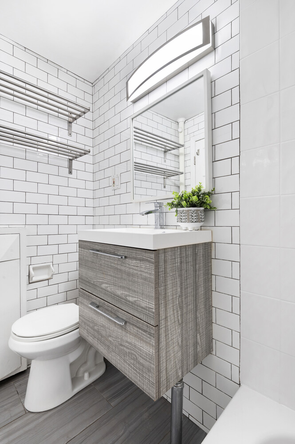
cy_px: 222
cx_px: 148
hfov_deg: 73.6
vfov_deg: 96.8
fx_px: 197
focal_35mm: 16
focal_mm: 16
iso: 400
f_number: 10
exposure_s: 1/3
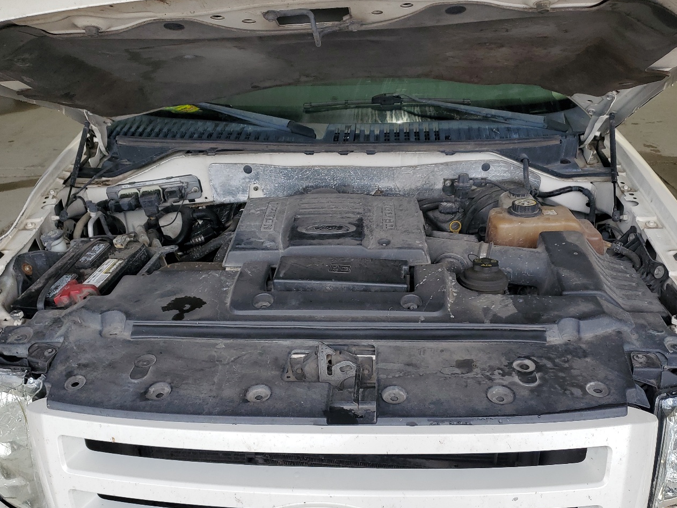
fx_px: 645
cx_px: 339
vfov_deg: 42.7
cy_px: 309
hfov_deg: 55.4
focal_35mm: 33
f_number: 1.5
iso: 50
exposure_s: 1/357
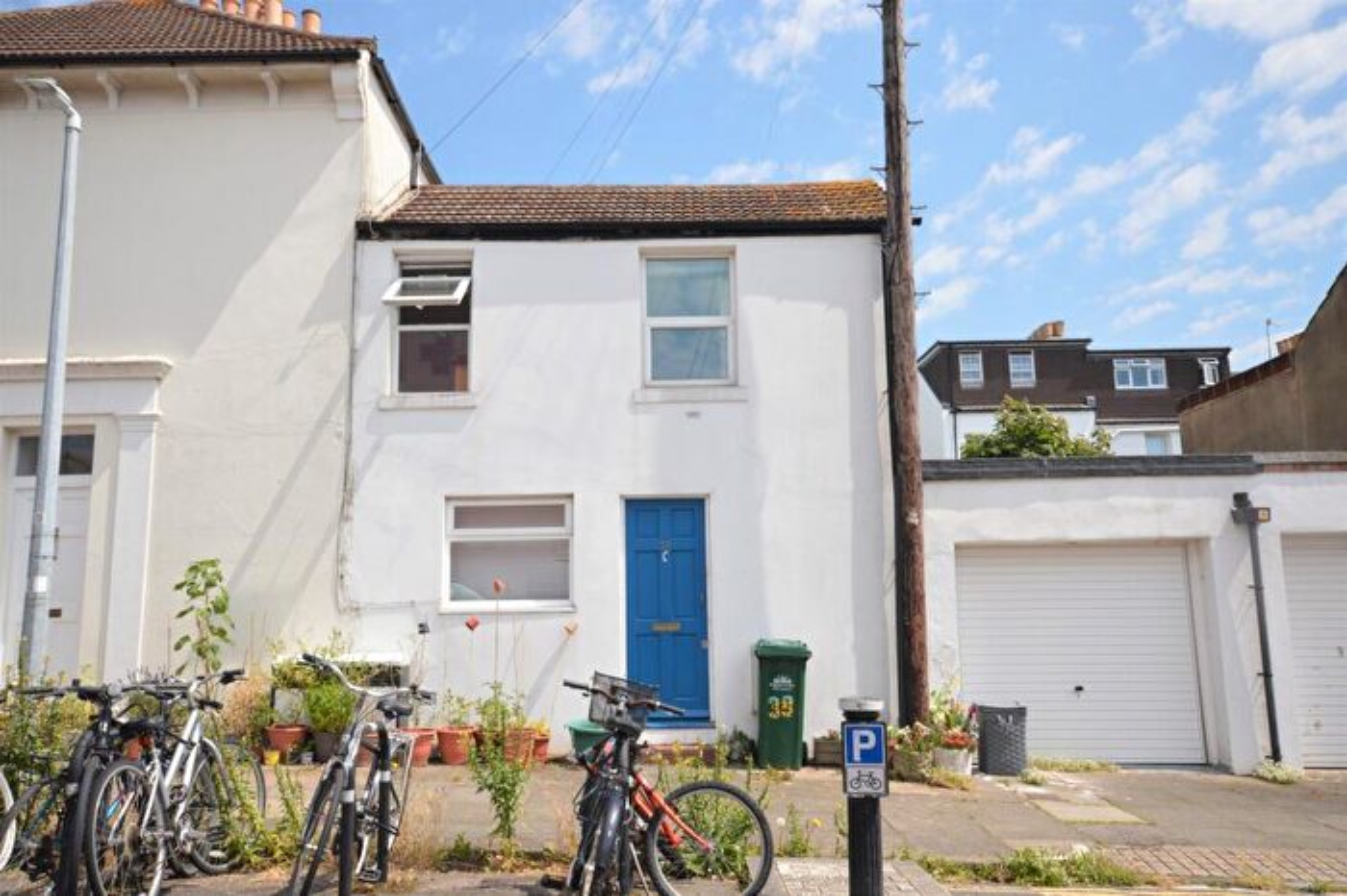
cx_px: 674
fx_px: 1066
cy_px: 448
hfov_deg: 64.6
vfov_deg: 45.6
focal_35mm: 28
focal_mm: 19
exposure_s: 1/200
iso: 100
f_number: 9
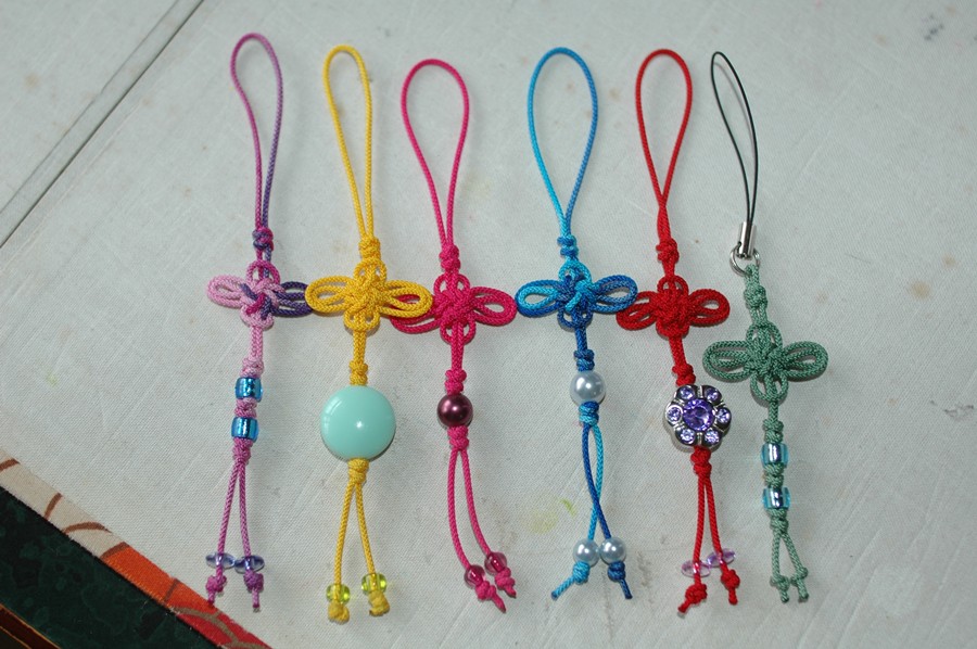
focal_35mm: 42
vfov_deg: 31.8
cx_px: 488
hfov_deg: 46.4
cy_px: 324
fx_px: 1139
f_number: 2.8
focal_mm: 28
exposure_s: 1/60
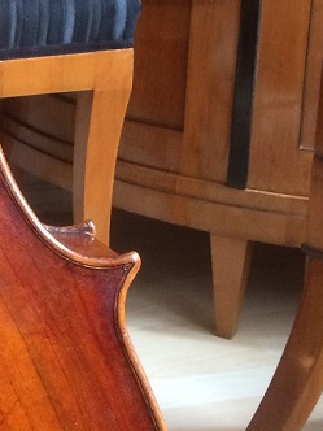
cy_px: 131
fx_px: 1157
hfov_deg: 15.0
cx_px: -127
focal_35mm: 93
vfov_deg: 21.0
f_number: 2.2
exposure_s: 1/33
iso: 250
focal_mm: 4.15
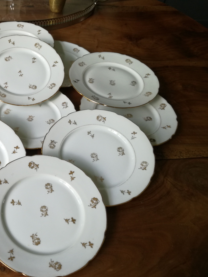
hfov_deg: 36.6
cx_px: 27
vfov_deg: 50.1
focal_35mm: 37
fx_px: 296
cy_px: 142
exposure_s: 1/50
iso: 100
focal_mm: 3.79
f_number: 2
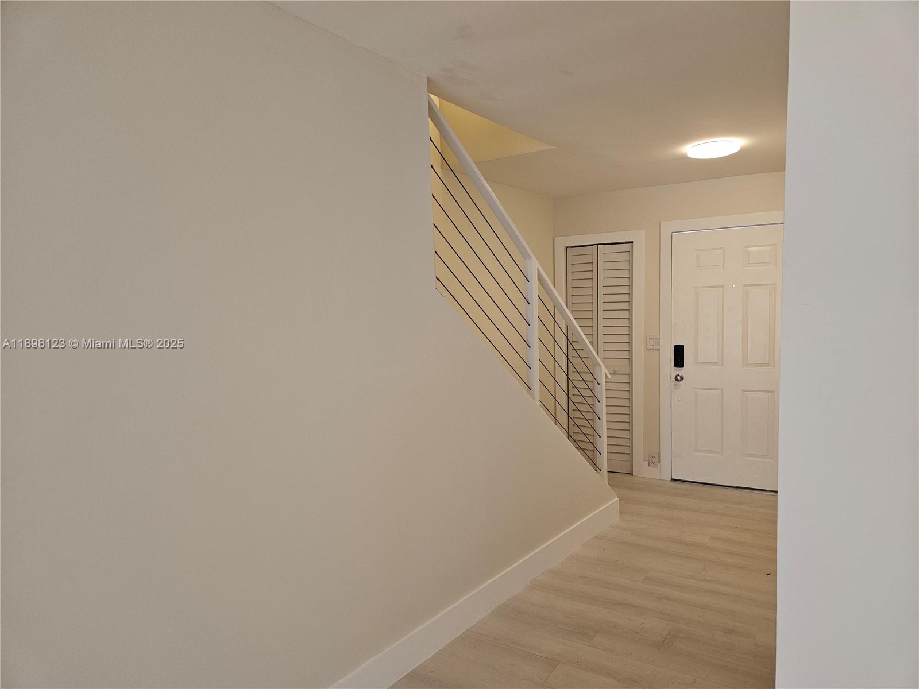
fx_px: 611
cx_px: 460
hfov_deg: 73.9
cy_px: 344
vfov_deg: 58.9
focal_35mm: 23
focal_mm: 5.4
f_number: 1.8
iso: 125
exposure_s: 1/120
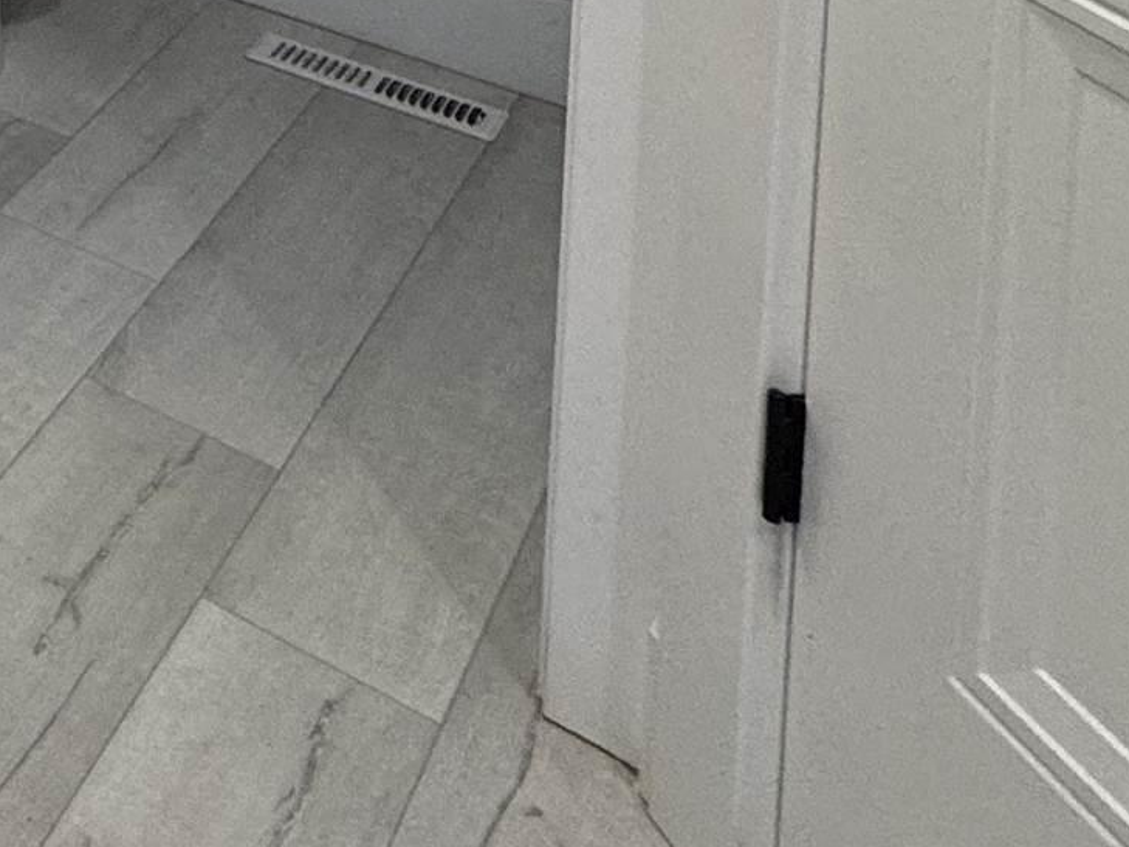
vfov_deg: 18.1
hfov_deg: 23.1
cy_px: -788
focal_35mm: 59
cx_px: -745
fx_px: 1925
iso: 125
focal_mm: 2.22
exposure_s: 1/120
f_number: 2.2
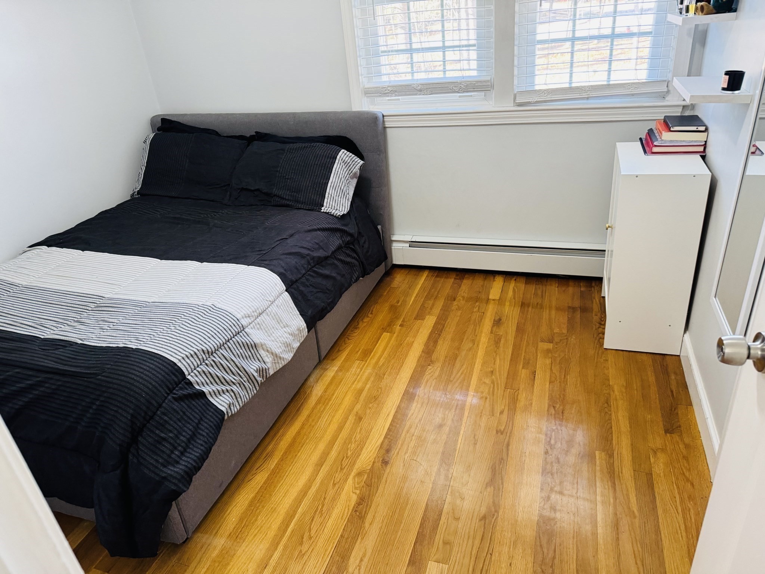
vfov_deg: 56.8
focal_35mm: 24
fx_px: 530
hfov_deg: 71.6
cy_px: 287
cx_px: 382
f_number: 1.78
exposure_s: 1/60
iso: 320
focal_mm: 6.76
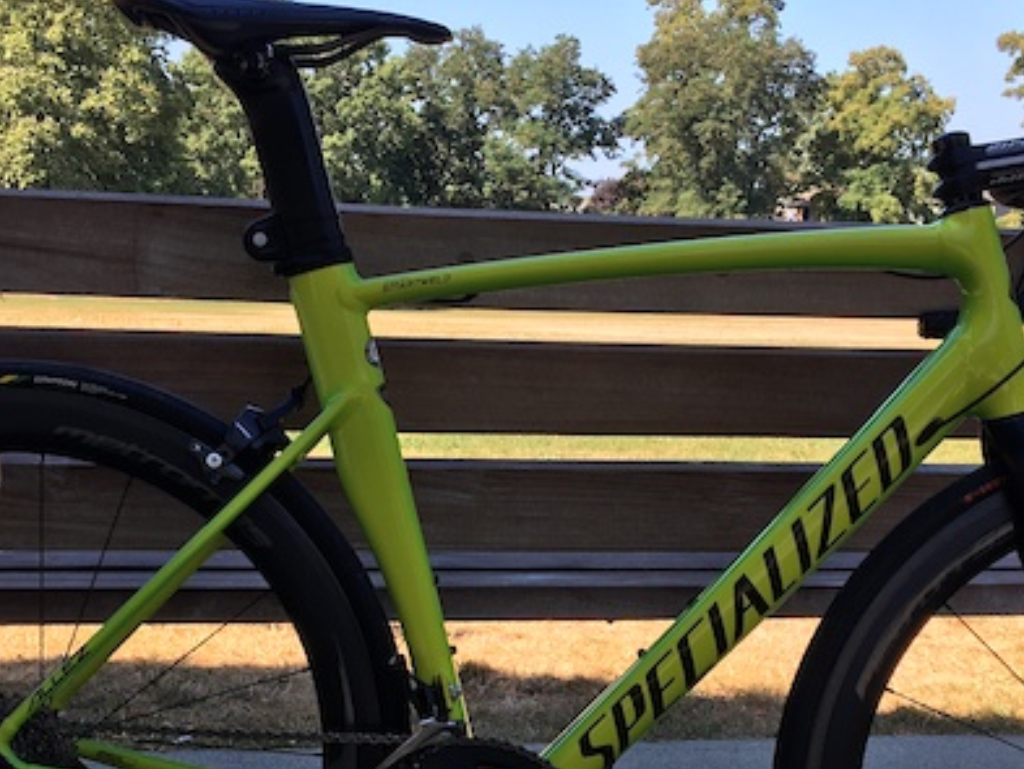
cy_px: 610
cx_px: 558
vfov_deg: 24.5
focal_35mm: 59
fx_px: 1746
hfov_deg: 32.7
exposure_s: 1/509
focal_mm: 4.15
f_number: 2.2
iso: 25
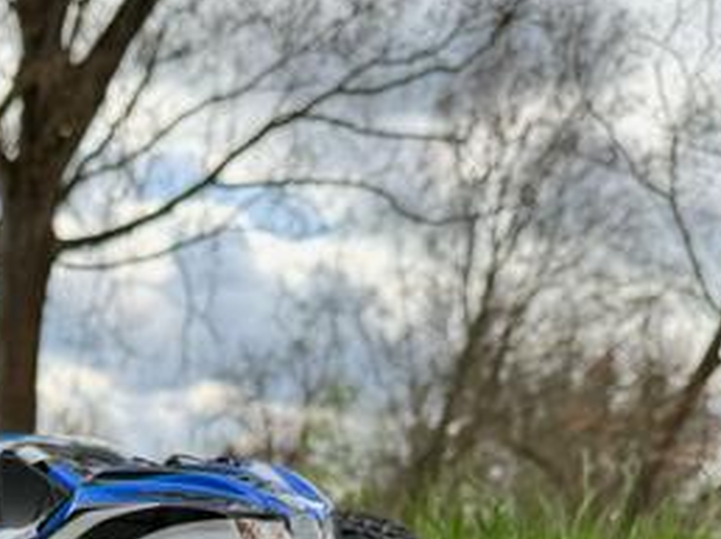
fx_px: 1394
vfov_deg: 19.8
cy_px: 737
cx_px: -20
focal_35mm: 67
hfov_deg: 27.2
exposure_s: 1/773
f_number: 1.78
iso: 80
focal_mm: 6.76
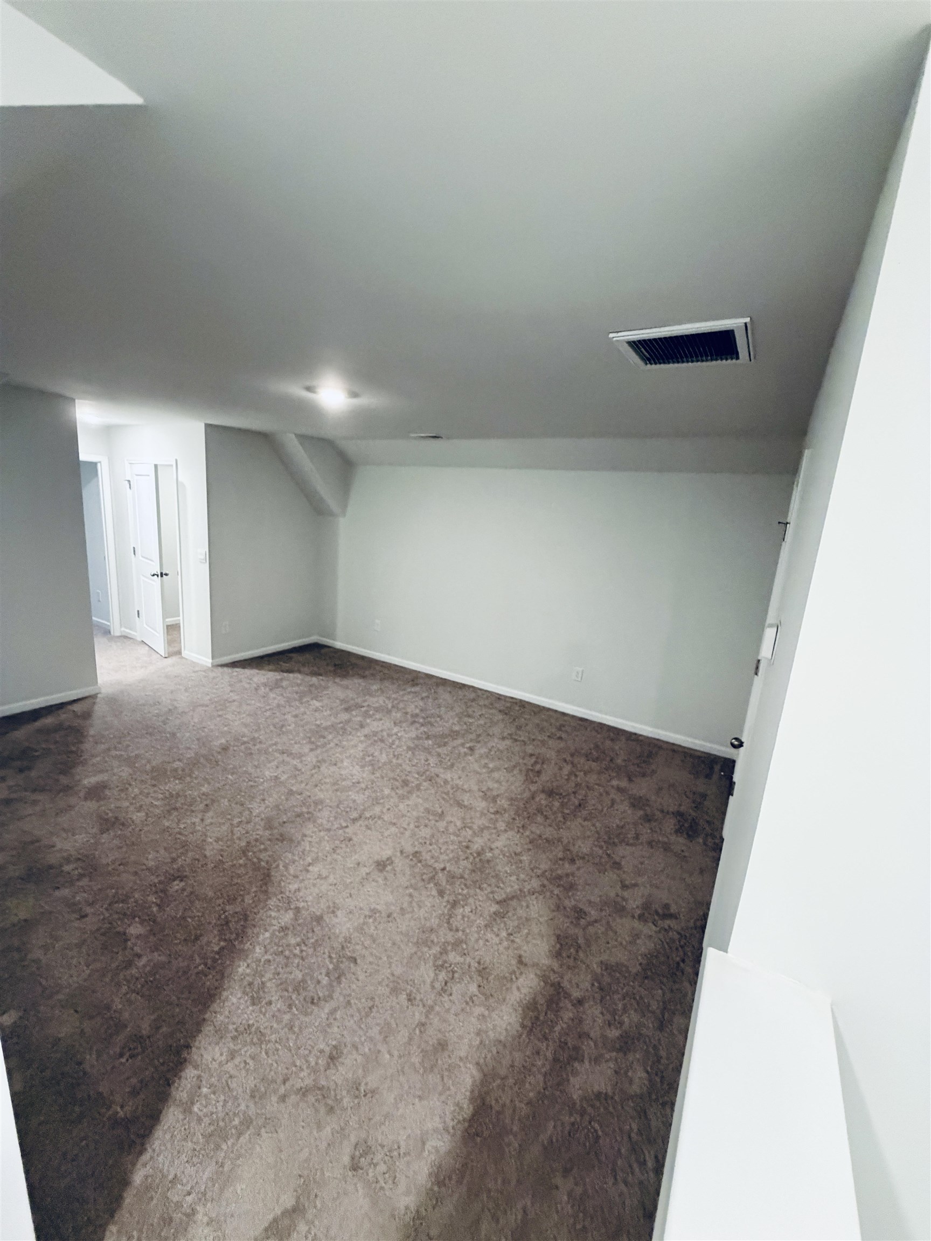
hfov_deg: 85.7
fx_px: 502
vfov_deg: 102.1
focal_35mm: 14
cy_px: 620
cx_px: 466
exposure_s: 1/60
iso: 640
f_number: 2.2
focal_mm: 2.22
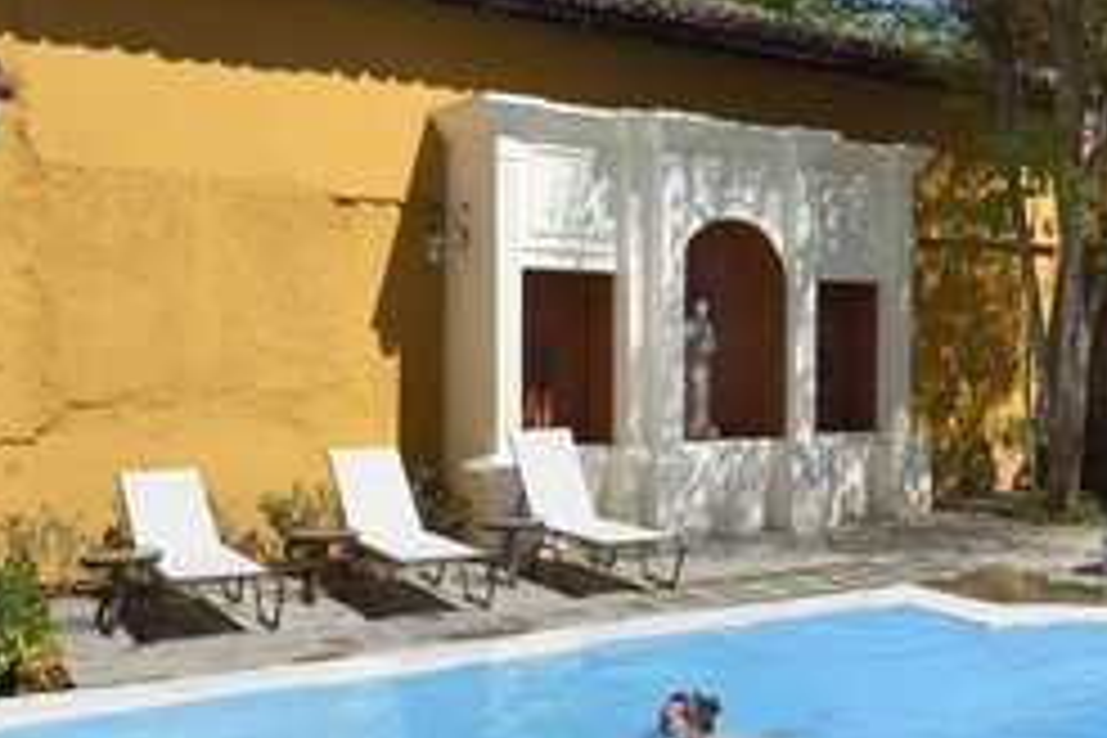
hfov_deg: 46.4
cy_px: 400
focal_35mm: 41
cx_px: 770
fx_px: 1261
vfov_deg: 32.6
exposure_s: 1/250
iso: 250
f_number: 14
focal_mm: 24
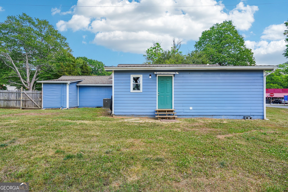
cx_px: 144
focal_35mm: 21
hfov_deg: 81.2
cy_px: 96
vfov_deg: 59.5
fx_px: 168
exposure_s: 1/60
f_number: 8
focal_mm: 21
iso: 100
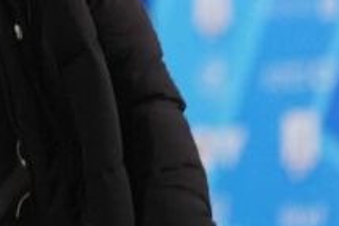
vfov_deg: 2.2
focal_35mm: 630
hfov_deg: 3.3
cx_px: -91
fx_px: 5932
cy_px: 25
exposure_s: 1/160
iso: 4000
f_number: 2.8
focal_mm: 175
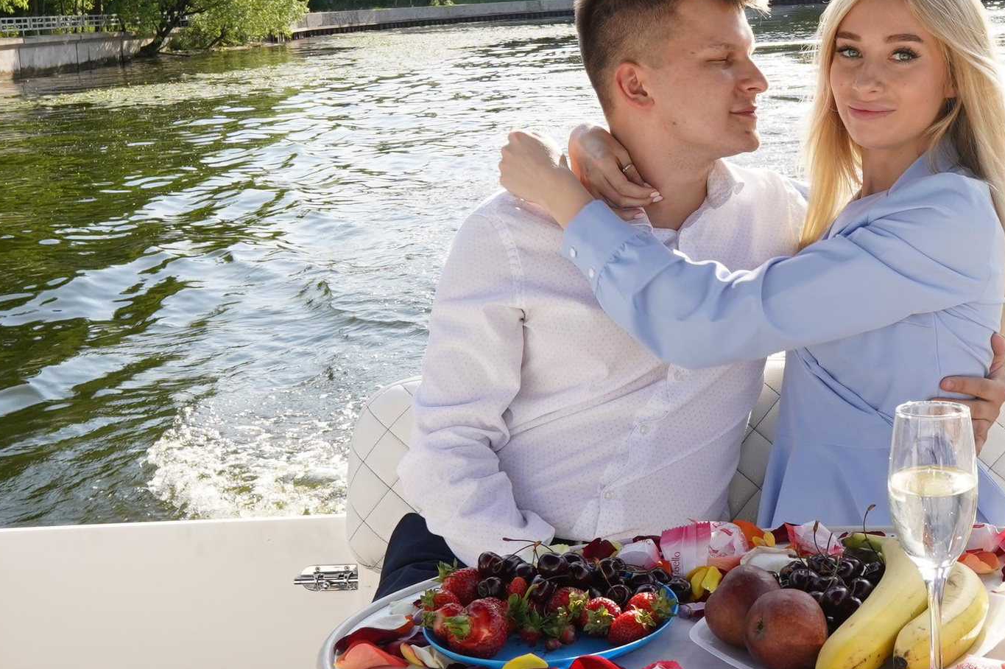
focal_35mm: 45
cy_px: 218
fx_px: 1255
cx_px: 792
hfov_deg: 41.9
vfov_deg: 29.6
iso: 320
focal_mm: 16
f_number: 9
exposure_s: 1/250
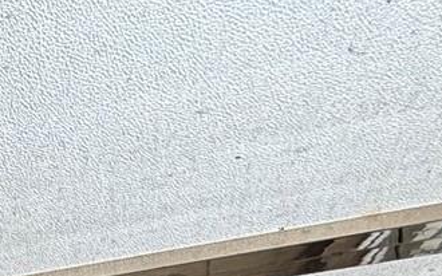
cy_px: 939
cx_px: -288
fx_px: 1108
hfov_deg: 18.8
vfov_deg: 9.4
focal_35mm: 92
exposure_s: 1/181
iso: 50
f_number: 2.2
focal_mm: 2.22
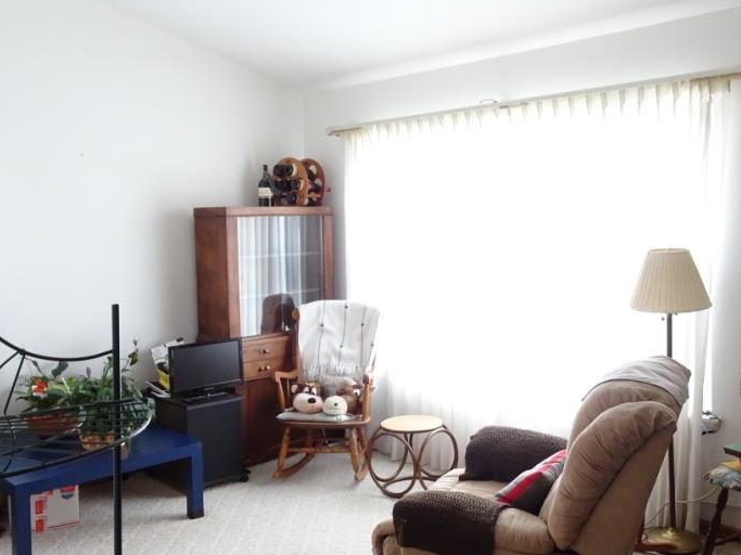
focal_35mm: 36
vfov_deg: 39.6
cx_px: 431
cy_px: 281
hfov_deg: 51.1
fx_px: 770
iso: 400
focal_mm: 4.1
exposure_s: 1/30
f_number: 3.5
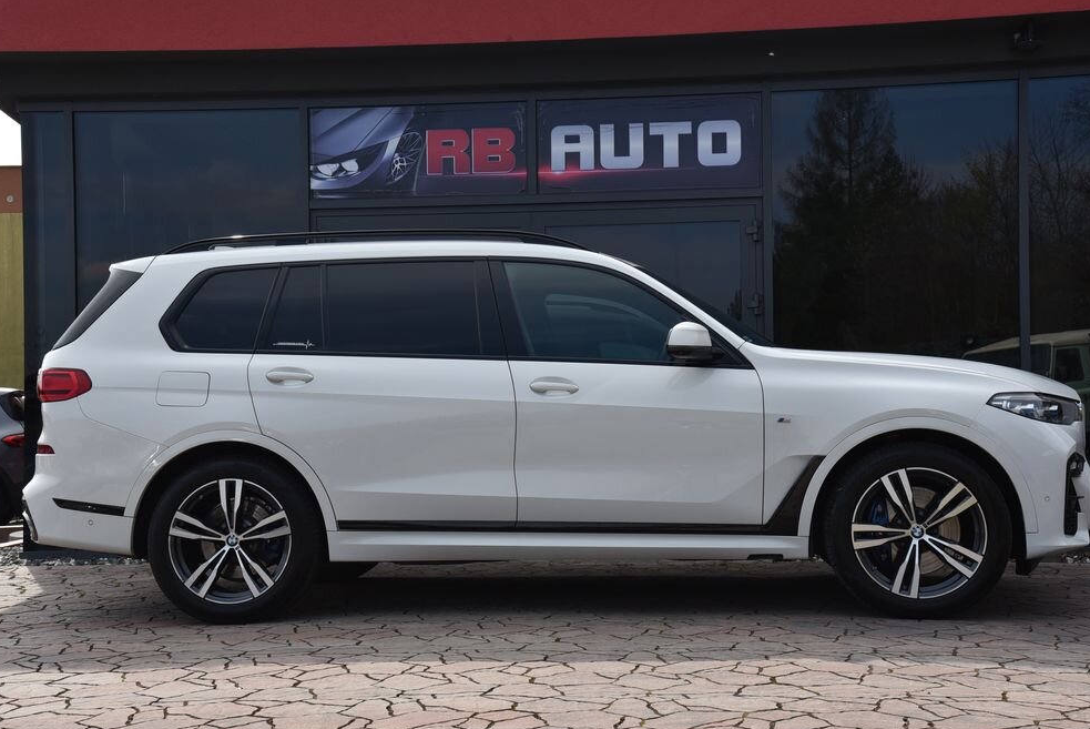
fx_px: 1515
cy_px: 374
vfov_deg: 27.0
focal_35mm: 50
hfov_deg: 39.6
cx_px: 552
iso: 500
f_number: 10
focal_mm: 48
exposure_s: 1/400
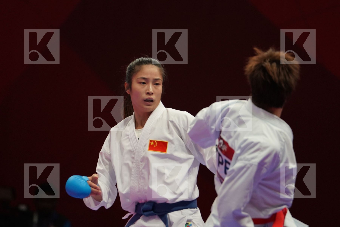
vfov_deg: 3.3
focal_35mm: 420
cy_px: 114
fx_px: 3966
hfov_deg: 4.9
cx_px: 170
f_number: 4
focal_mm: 280
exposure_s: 1/1000
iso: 2000
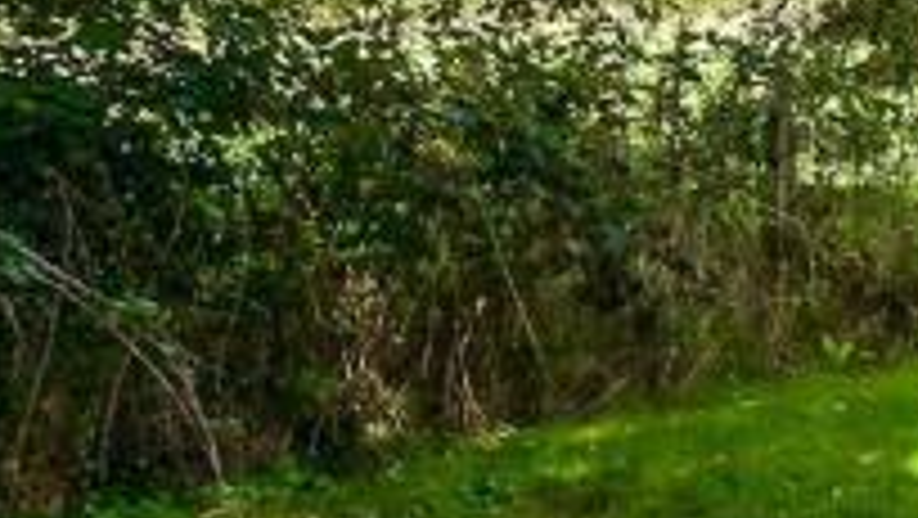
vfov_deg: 15.2
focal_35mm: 79
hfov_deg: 18.7
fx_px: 1924
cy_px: 79
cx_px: 1778
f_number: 8
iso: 160
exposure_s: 1/200
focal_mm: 10
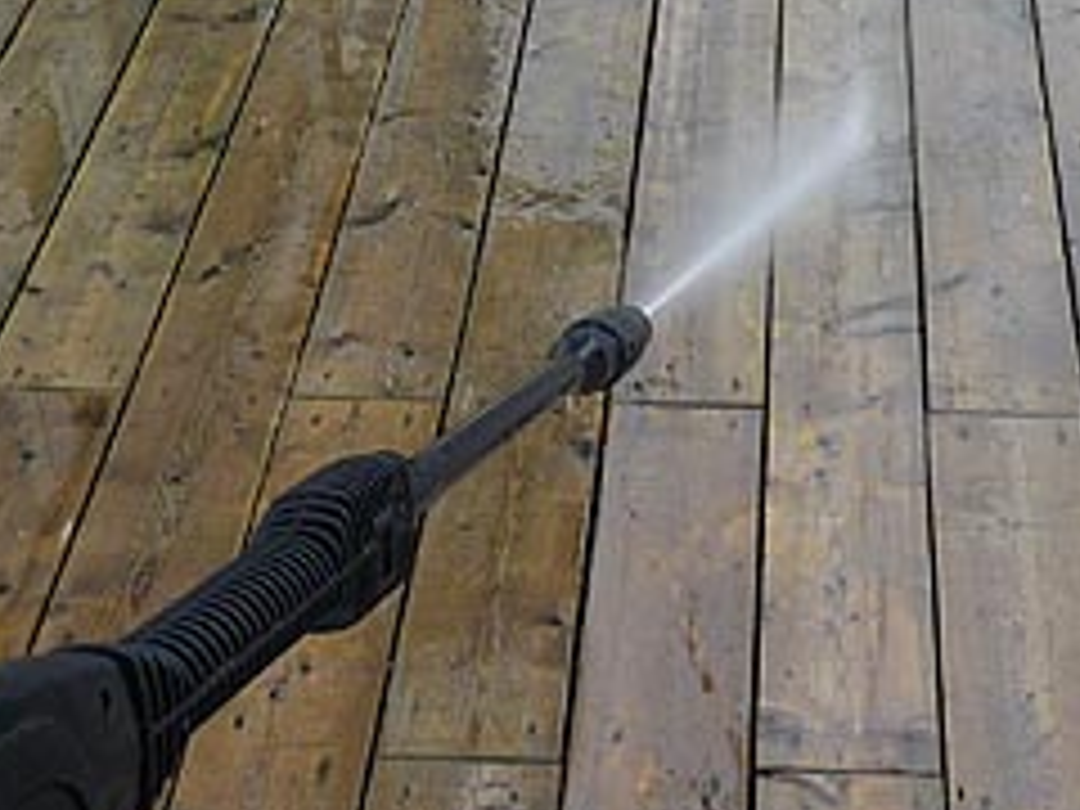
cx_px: 738
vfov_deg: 20.0
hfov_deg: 26.8
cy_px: 50
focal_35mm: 72
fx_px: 2246
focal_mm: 4.8
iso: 100
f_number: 4
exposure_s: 1/160
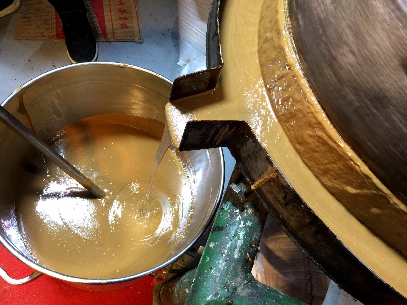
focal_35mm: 29
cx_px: 204
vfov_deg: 48.2
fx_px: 341
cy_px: 152
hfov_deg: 61.7
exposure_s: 1/17
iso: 40
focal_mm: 4.15
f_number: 2.2
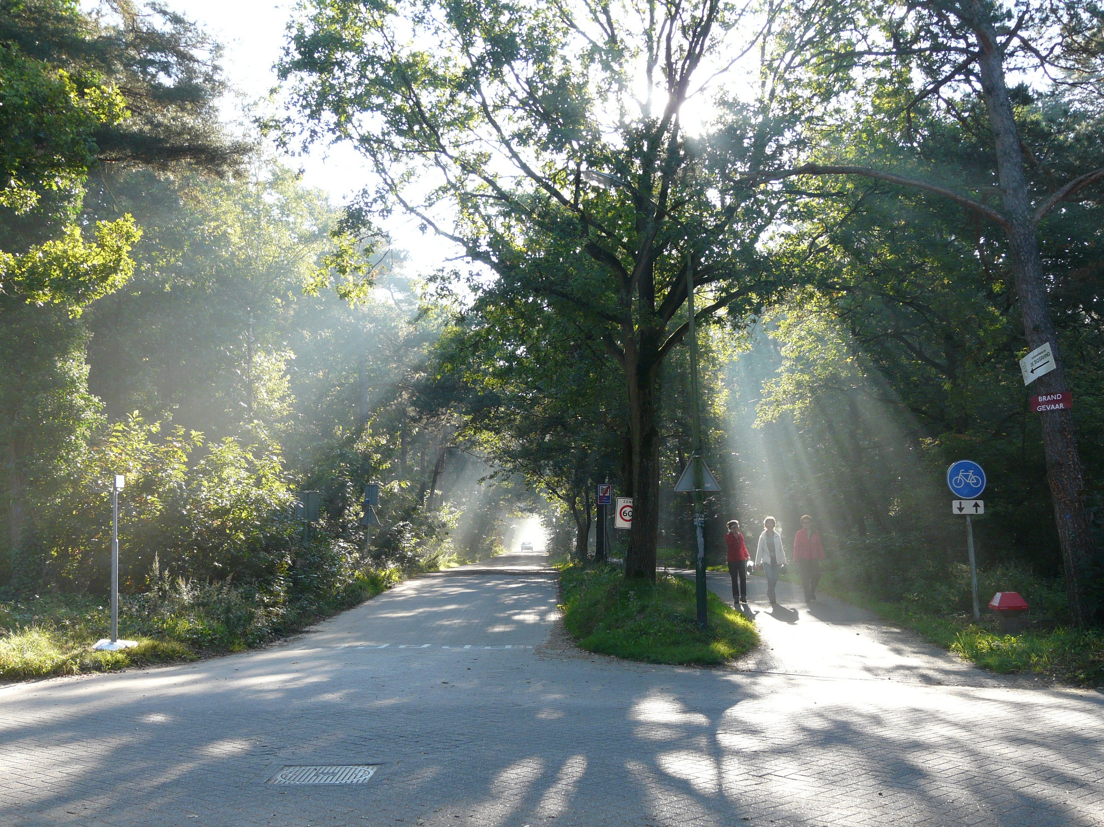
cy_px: 414
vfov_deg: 35.1
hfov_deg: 45.8
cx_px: 552
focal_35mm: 41
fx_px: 1307
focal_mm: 6.7
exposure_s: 1/125
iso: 100
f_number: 4
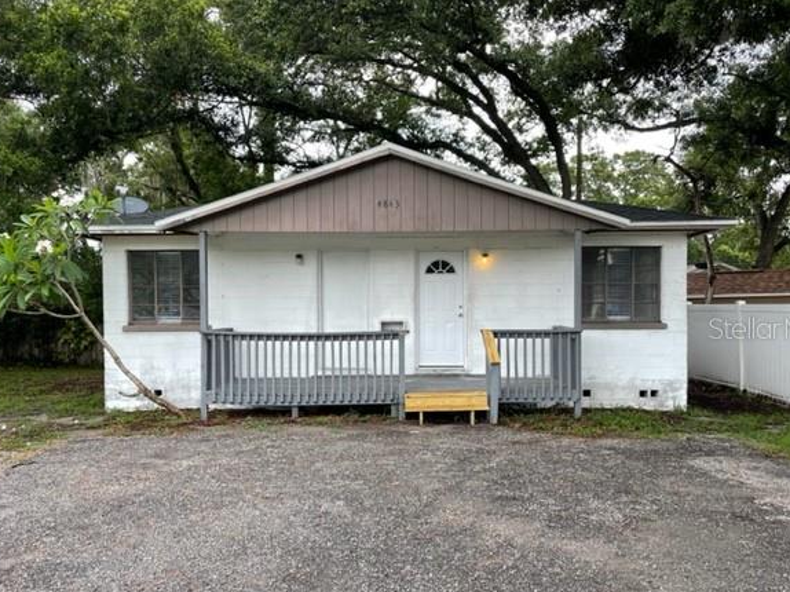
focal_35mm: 29
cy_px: 328
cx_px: 398
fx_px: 662
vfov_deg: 48.1
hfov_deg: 61.7
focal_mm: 4.2
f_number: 1.6
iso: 32
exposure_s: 1/158
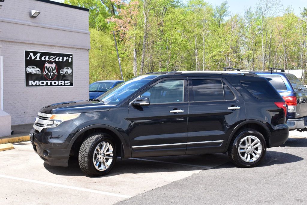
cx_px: 154
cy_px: 102
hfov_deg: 36.9
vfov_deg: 25.0
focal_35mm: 54
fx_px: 460
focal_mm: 36
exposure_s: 1/320
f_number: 10
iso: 400
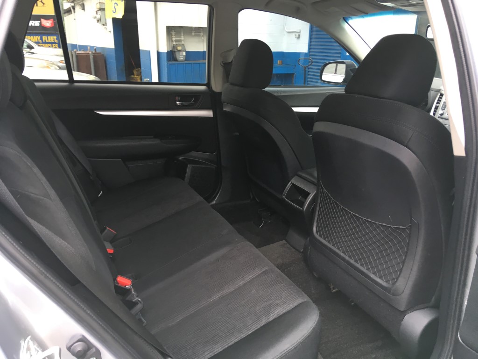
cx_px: 239
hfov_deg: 61.7
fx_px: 400
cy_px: 180
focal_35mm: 29
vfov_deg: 48.2
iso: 32
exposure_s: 1/40
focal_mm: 4.15
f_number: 2.2
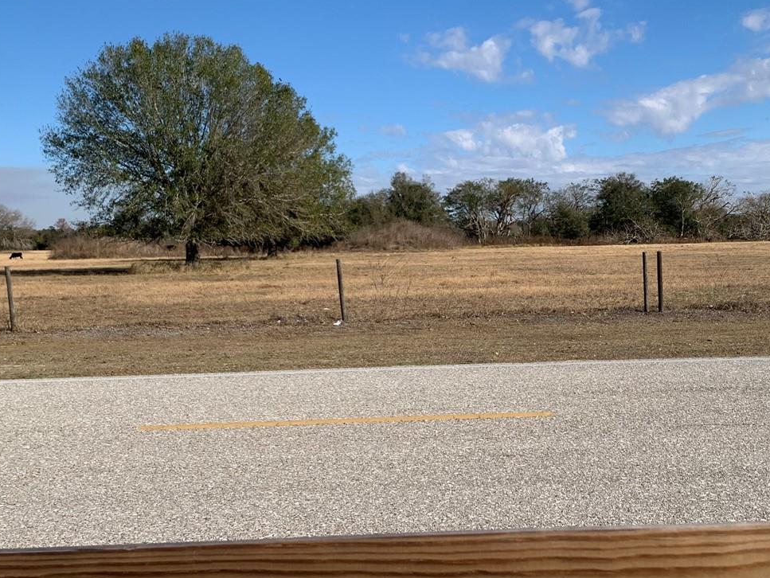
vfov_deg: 33.6
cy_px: 282
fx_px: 957
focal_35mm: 43
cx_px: 510
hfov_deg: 43.3
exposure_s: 1/2994
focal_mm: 4.25
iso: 25
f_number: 1.8
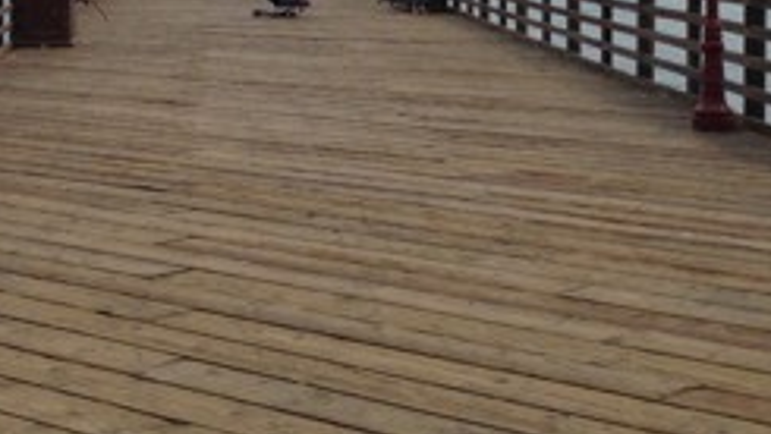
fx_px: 1922
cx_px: 242
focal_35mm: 94
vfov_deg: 12.5
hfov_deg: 22.6
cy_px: -104
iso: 50
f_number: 2.4
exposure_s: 1/3012
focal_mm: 4.12
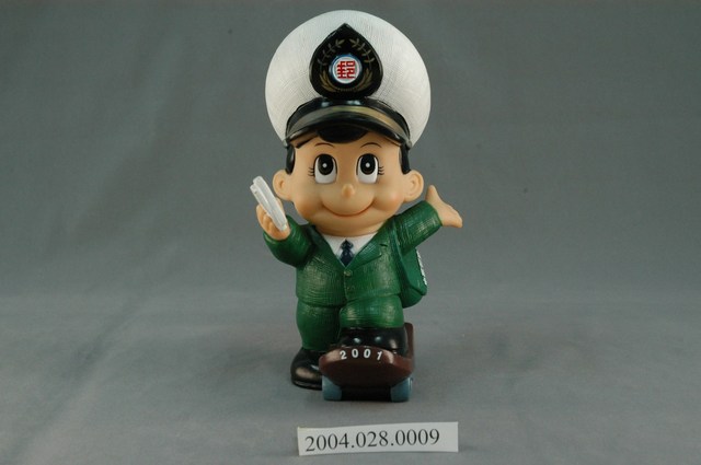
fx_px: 1284
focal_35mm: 66
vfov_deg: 20.6
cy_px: 232
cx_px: 350
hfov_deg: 30.5
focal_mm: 44
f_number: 8
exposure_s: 1/20
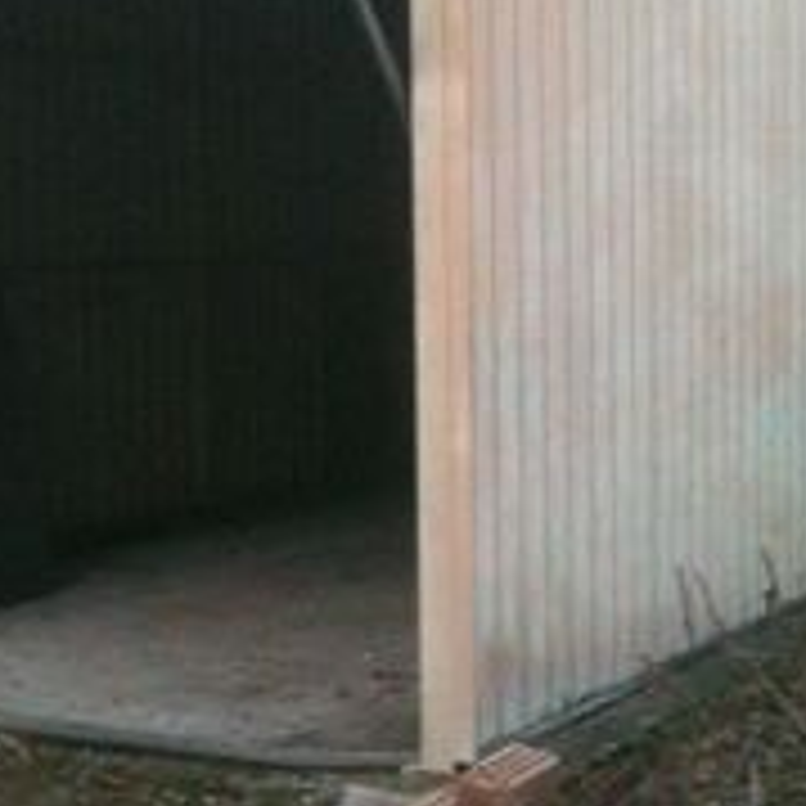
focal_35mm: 83
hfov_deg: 20.8
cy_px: 284
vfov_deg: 20.8
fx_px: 2186
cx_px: 257
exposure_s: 1/15
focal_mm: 3.85
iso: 400
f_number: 2.8
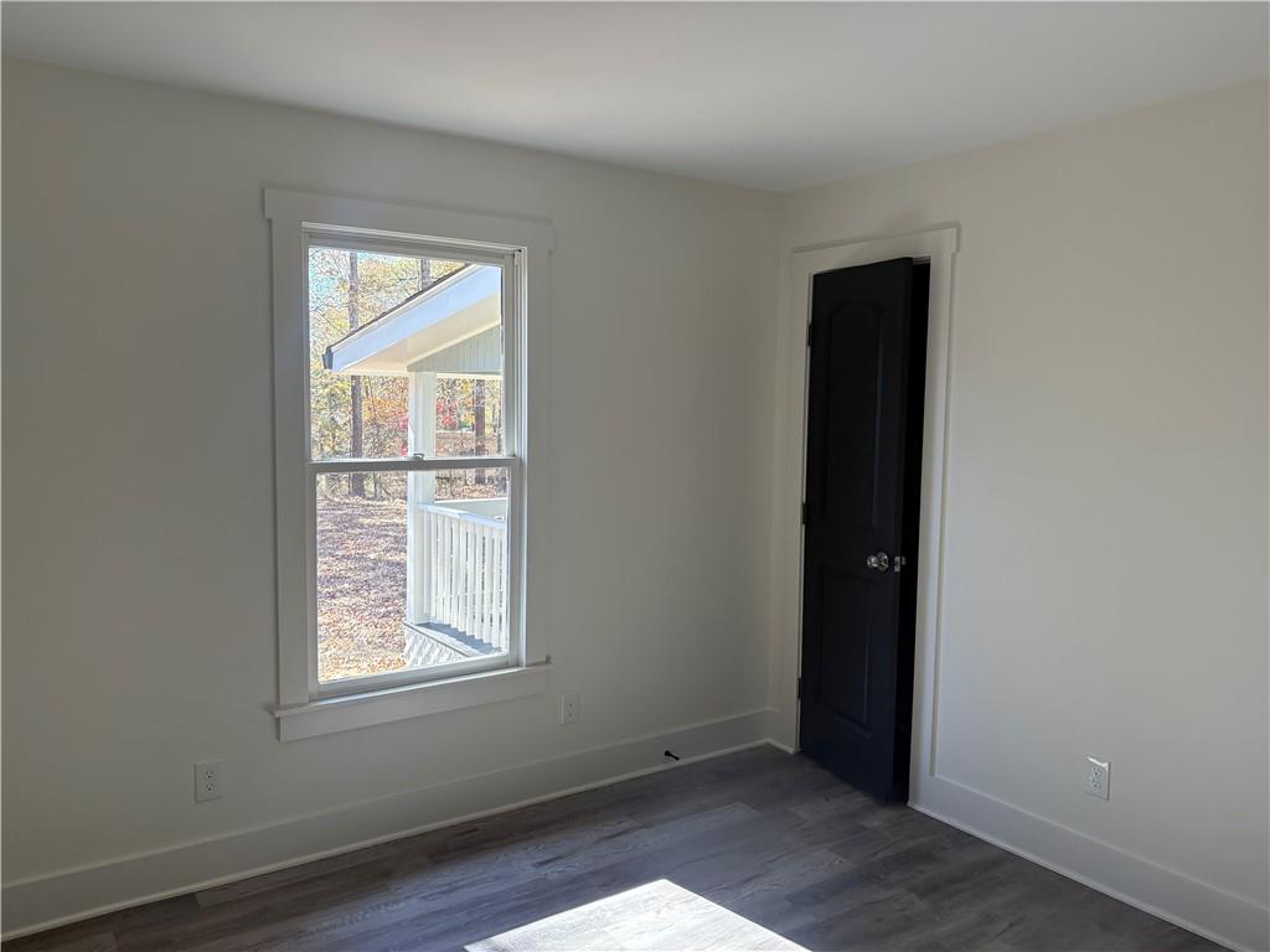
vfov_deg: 53.1
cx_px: 635
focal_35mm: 26
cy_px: 476
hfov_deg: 67.3
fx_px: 954
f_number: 1.6
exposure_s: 1/198
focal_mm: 5.96
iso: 80
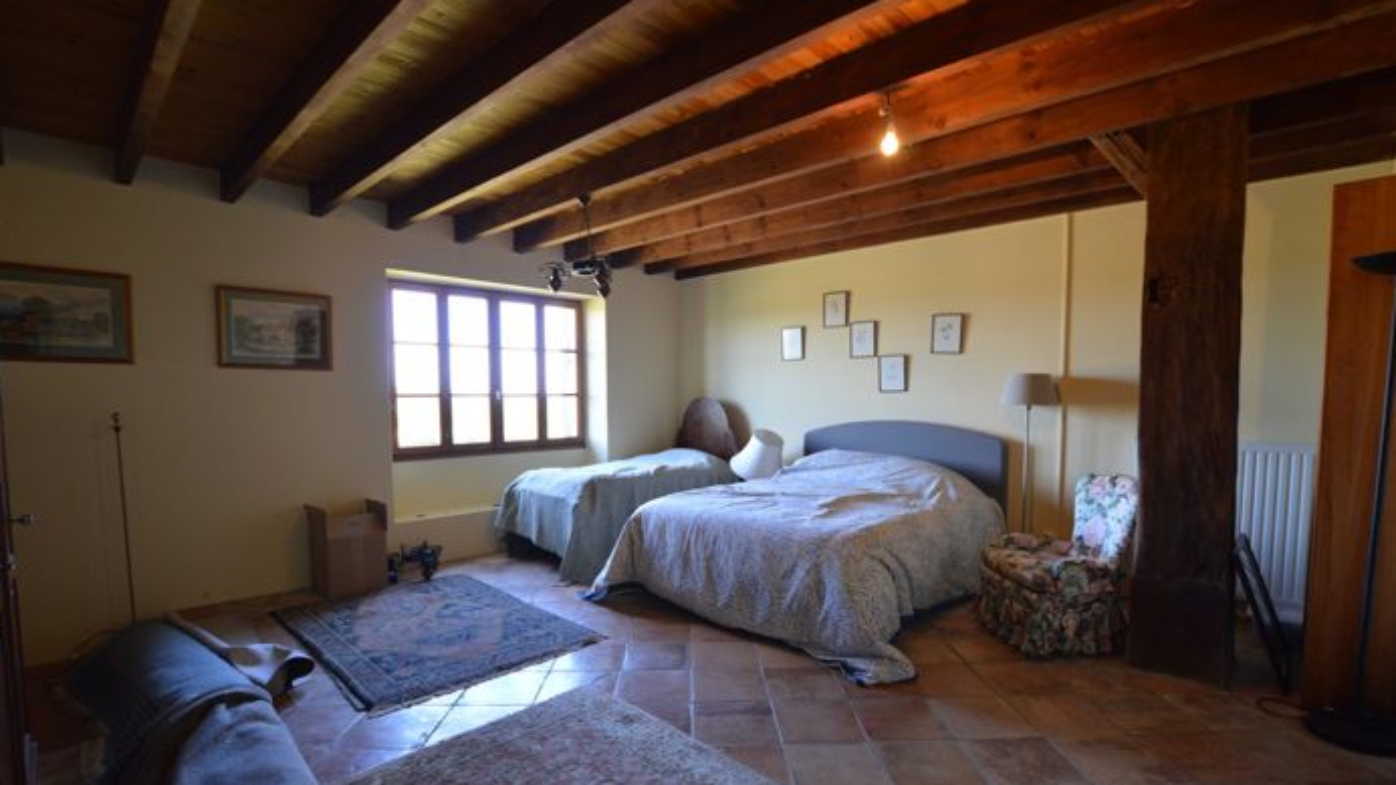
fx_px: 592
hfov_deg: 99.4
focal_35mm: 16
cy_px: 440
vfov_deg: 66.8
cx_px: 705
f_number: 3.5
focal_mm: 10
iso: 560
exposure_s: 1/60
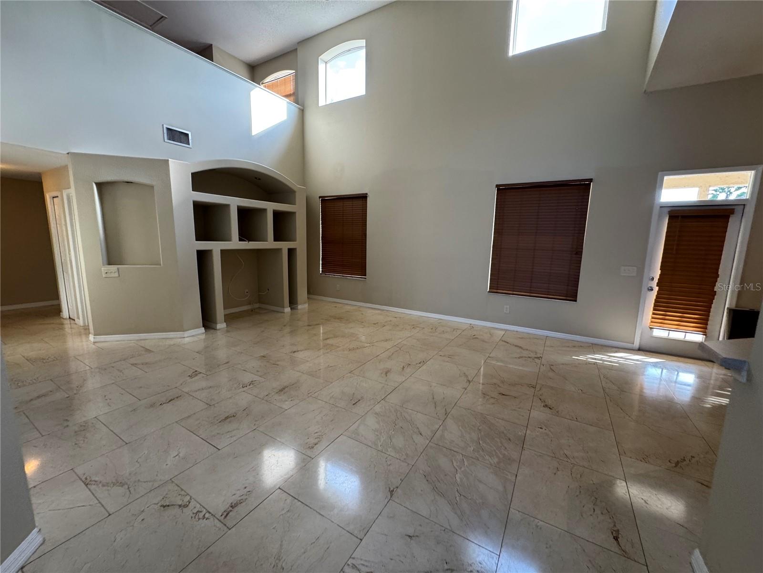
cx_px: 382
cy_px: 286
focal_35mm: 14
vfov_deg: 85.7
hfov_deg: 102.1
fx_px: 309
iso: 160
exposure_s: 1/120
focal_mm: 2.22
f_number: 2.2
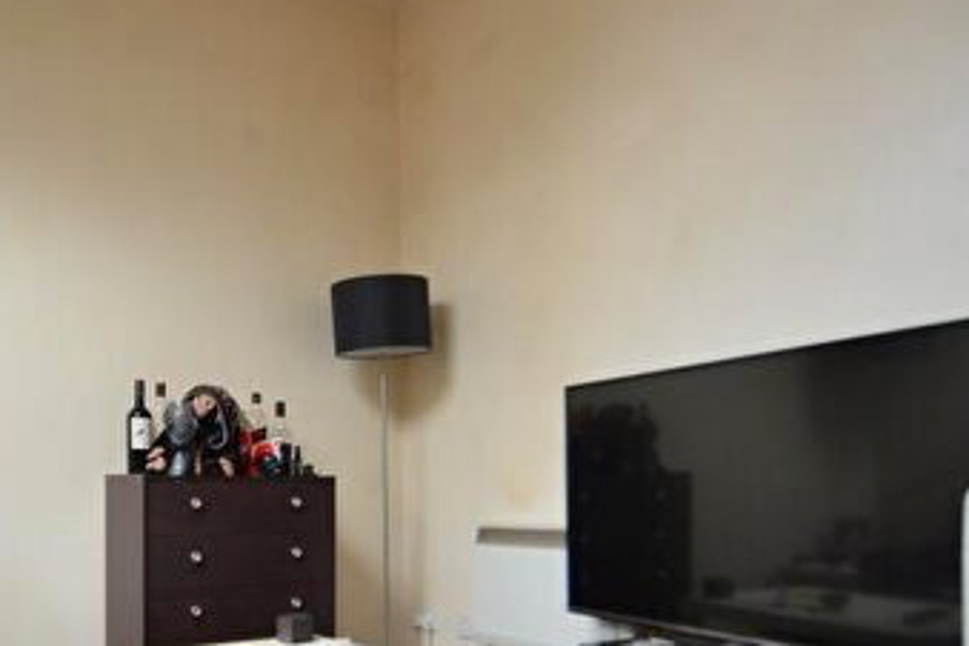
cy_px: 517
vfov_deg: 40.6
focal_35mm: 31
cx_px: 417
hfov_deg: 60.0
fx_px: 834
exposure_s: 1/60
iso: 560
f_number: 4
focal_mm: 10
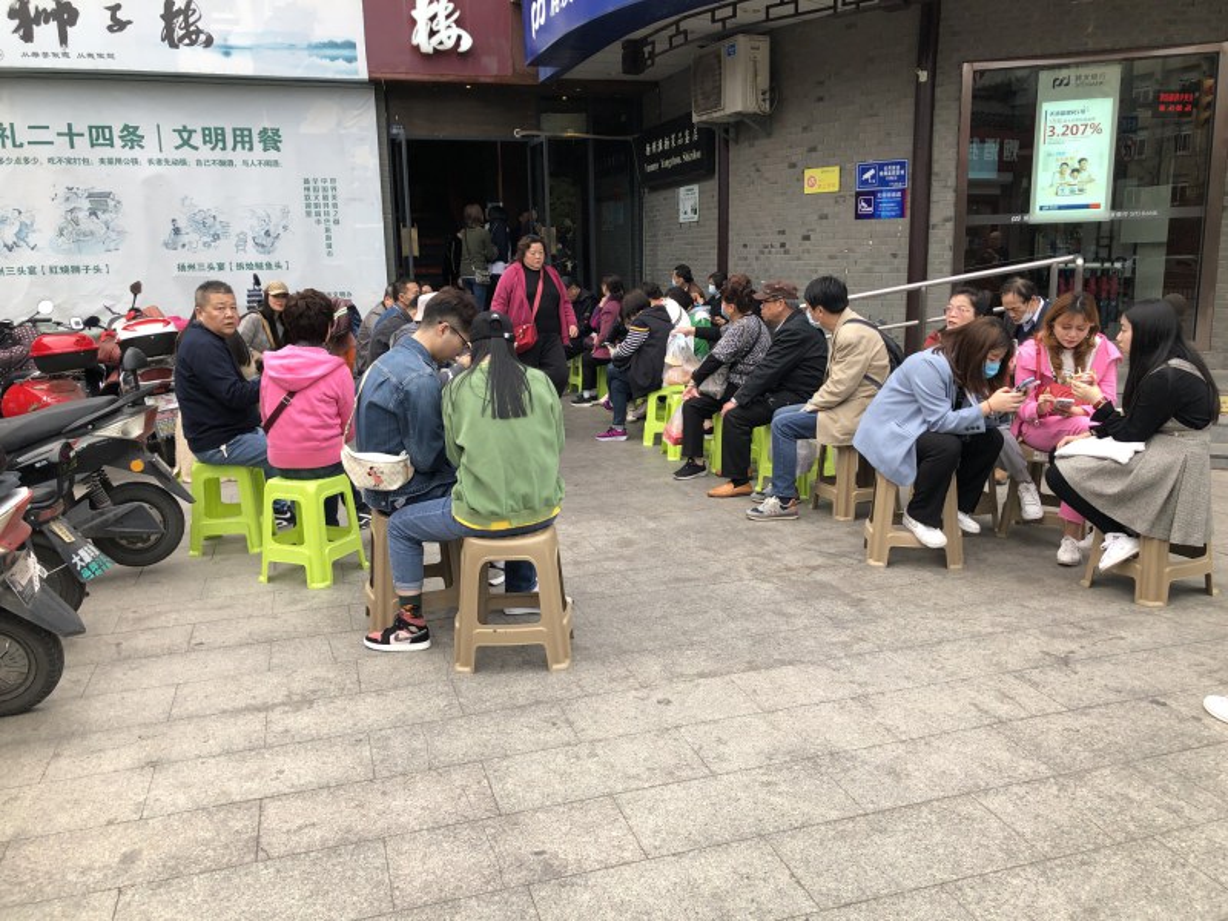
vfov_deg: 49.7
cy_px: 460
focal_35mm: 28
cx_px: 614
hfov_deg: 63.4
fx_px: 993
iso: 40
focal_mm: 4
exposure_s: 1/120
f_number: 1.8
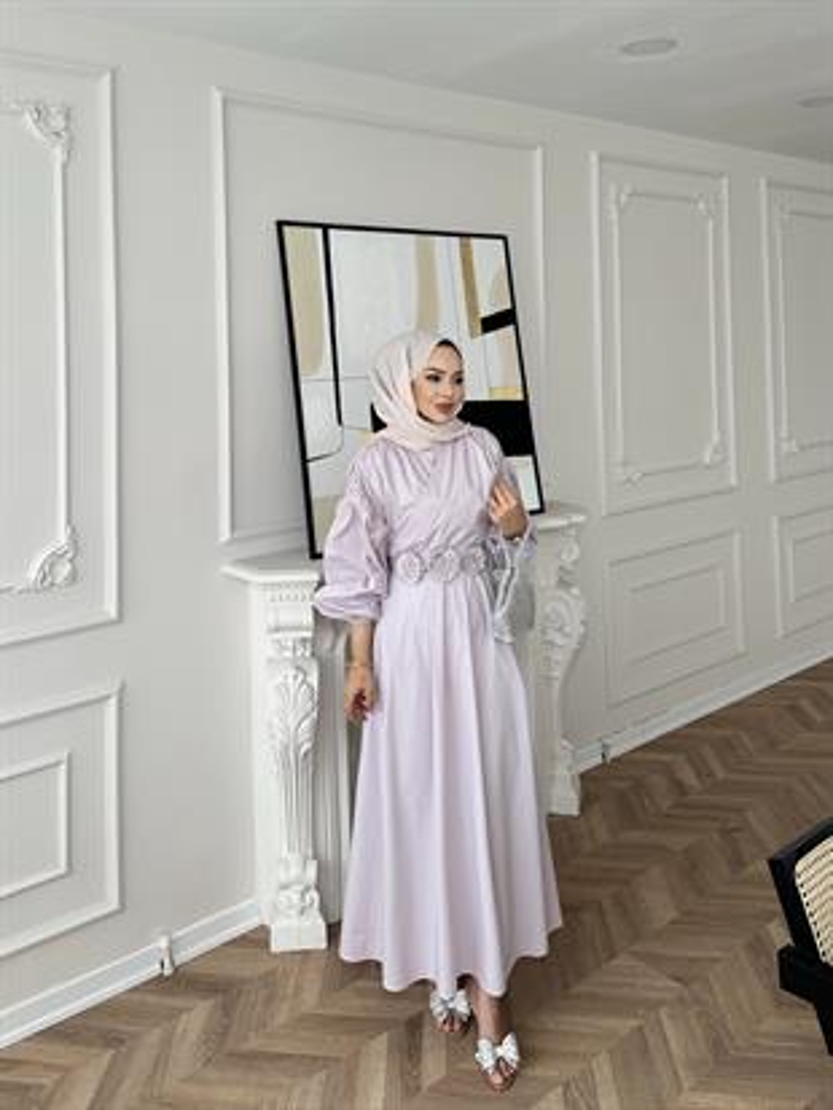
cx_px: 416
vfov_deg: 71.6
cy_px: 555
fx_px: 770
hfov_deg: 56.8
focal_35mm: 24
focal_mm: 6.86
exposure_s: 1/128
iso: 64
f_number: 1.78
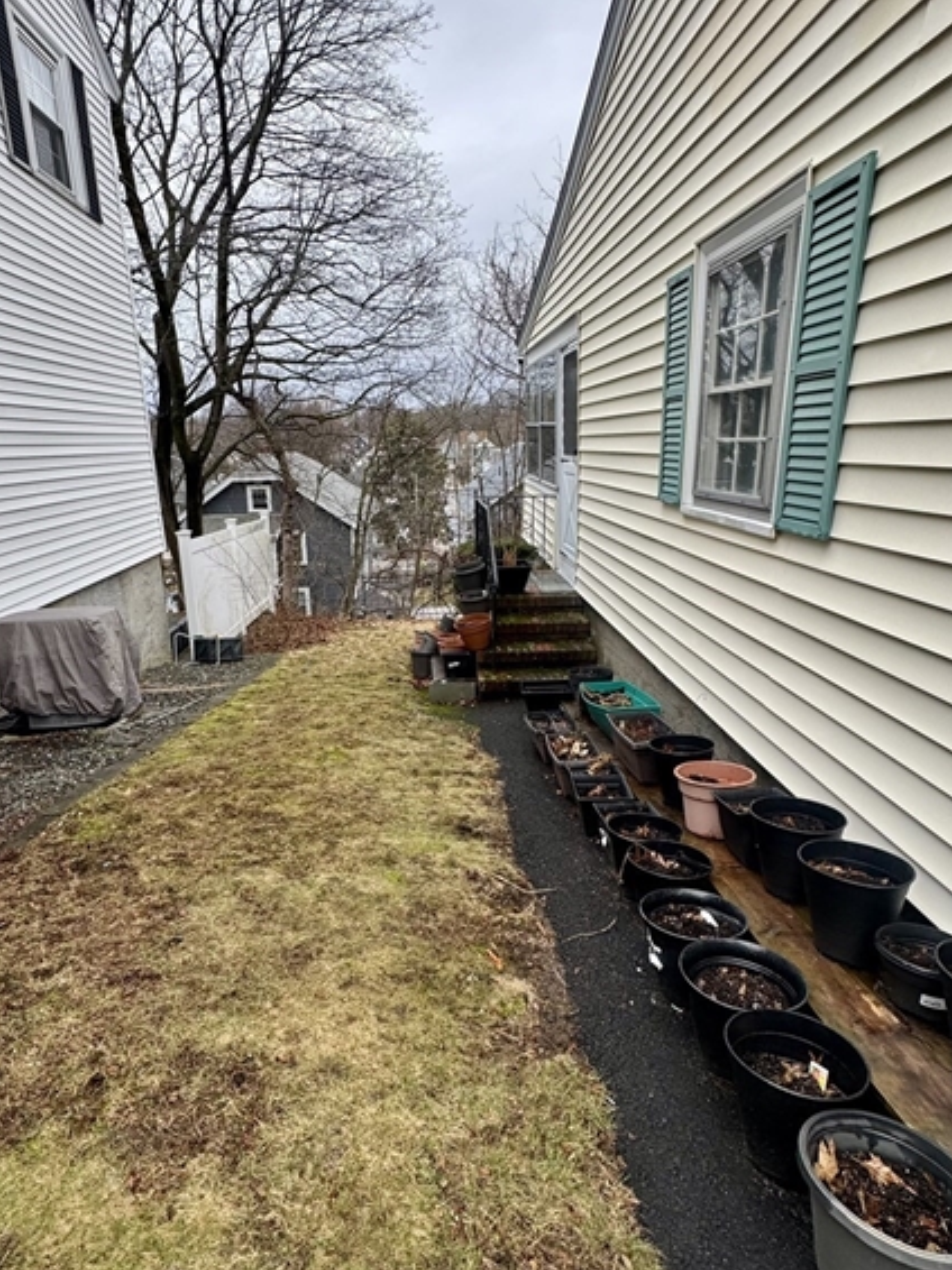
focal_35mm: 19
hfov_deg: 68.4
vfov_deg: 84.7
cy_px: 642
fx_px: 697
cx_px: 420
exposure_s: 1/242
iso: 40
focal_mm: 2.22
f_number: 2.2
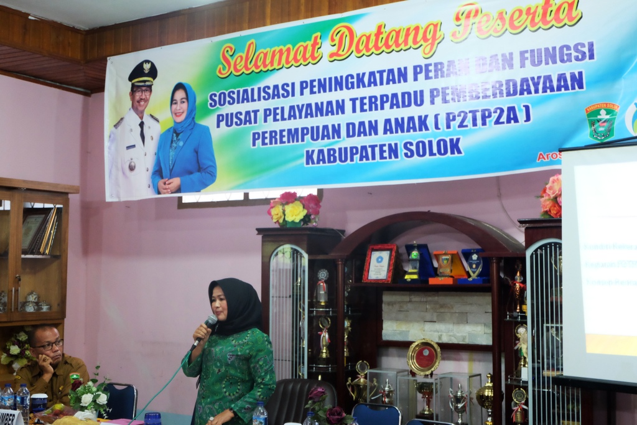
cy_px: 212
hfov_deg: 38.9
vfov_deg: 26.5
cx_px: 318
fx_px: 902
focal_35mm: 51
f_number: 5
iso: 3200
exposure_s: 1/28
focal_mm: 34
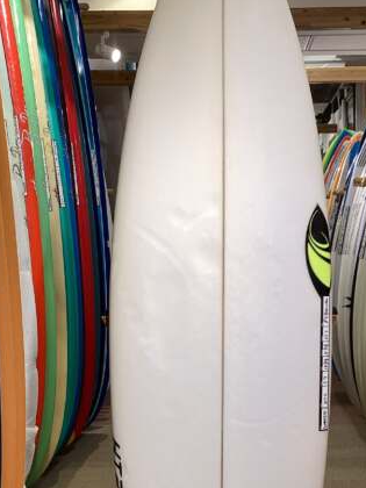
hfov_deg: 24.8
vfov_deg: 32.5
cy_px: 313
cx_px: 225
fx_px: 832
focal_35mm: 59
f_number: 2.4
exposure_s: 1/60
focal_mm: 3.3
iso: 64
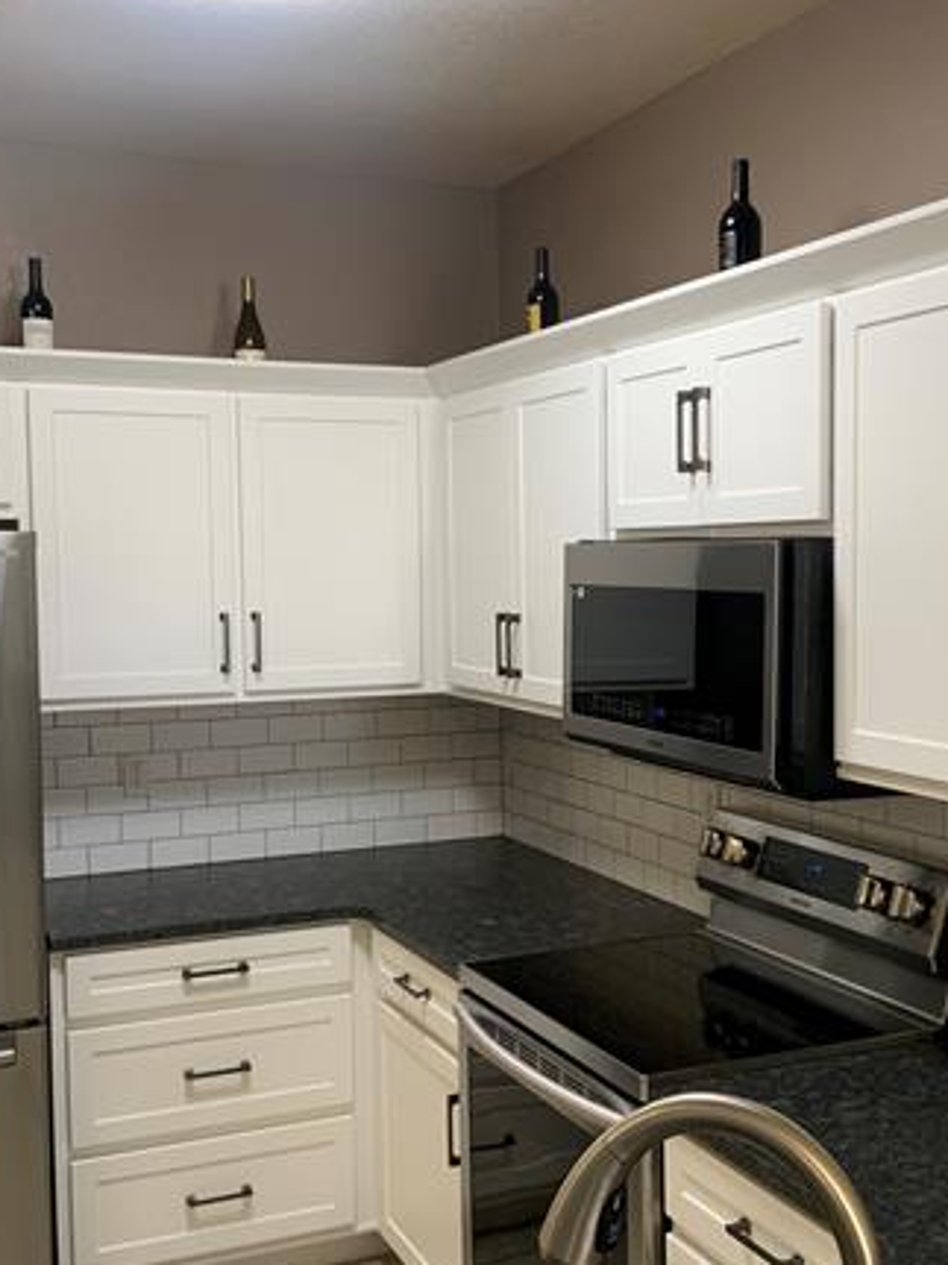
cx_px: 522
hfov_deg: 33.6
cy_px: 671
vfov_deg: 43.8
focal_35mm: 43
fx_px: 1571
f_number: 1.8
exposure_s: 1/60
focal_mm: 3
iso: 64
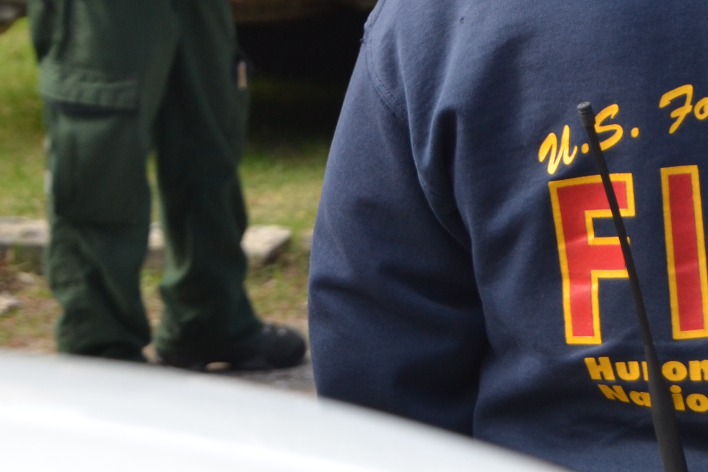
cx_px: 117
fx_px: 4907
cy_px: -227
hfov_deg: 8.2
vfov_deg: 5.5
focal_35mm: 250
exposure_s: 1/125
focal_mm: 55
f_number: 5.6
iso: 140
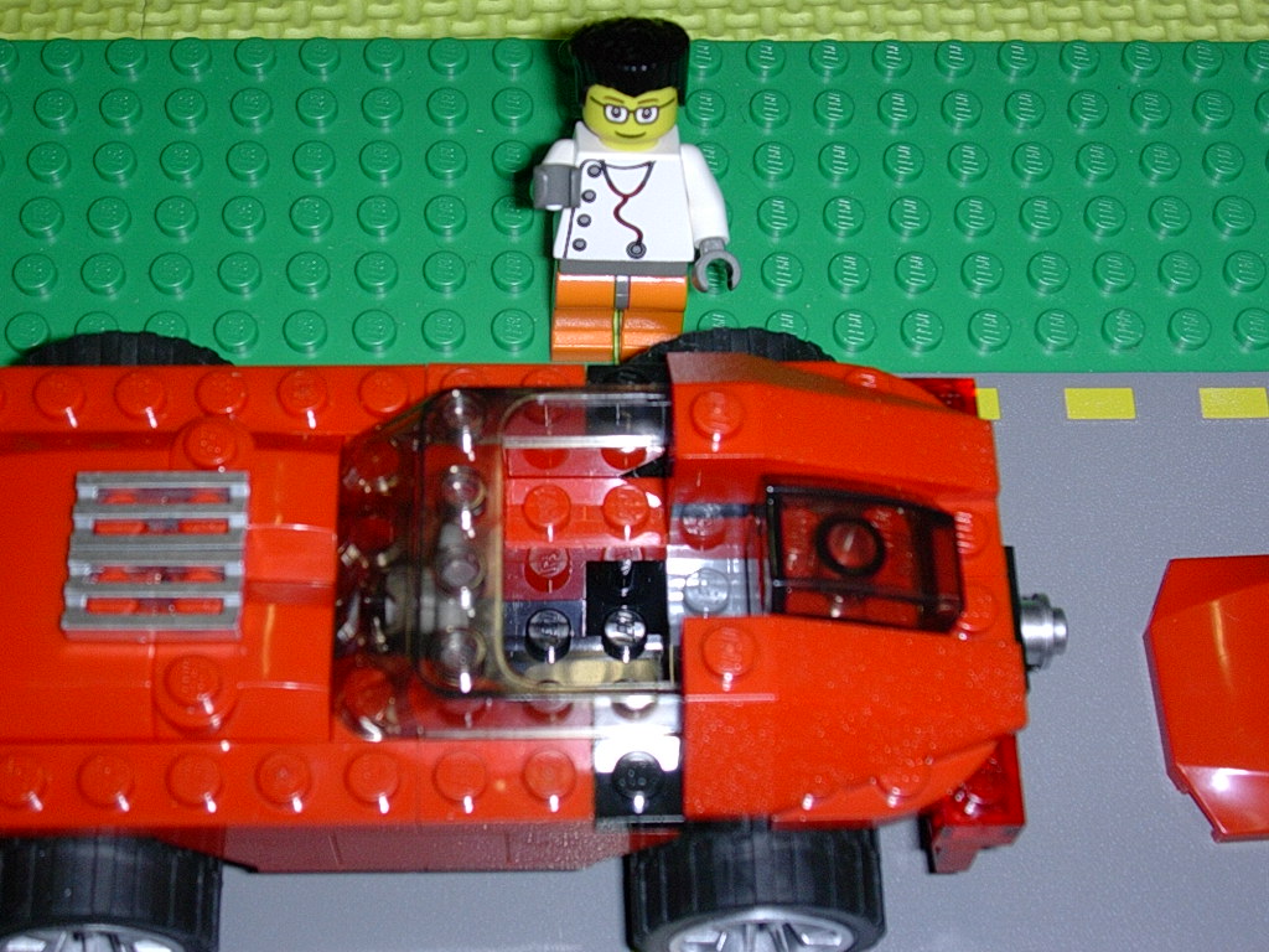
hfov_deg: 32.2
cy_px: 476
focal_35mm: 60
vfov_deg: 24.4
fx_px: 2200
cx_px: 634
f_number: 3.4
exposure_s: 1/64
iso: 70
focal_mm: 9
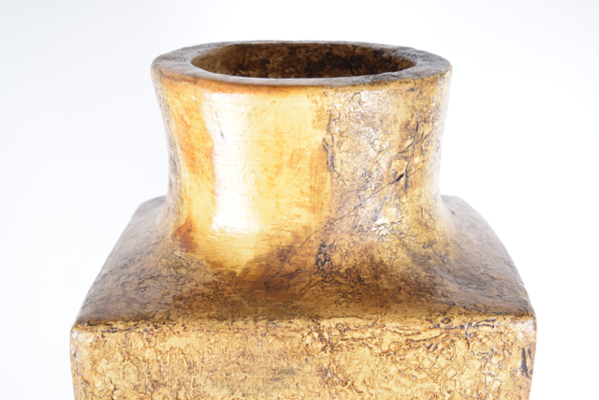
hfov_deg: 35.0
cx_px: 300
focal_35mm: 57
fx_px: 949
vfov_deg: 23.8
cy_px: 200
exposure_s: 1/125
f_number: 5
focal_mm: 38
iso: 800
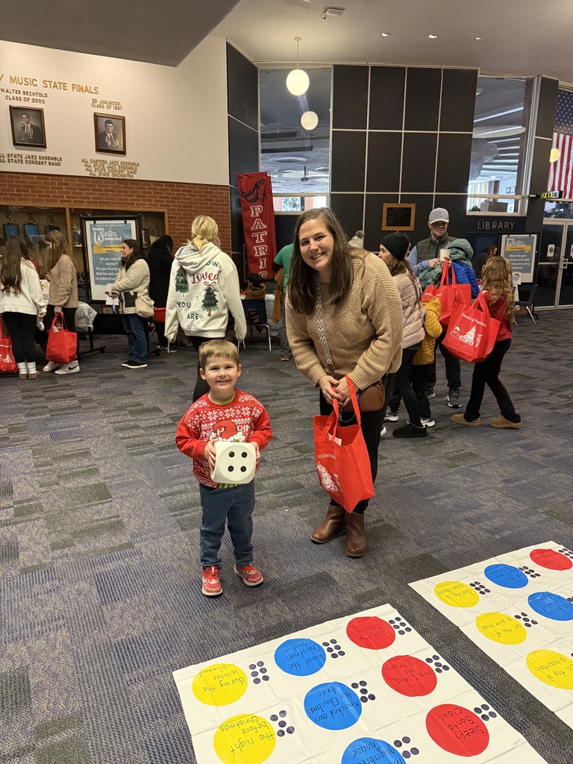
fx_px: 530
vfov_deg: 71.6
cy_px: 382
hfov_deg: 56.8
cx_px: 286
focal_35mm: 24
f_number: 1.78
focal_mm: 6.76
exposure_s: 1/60
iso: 500
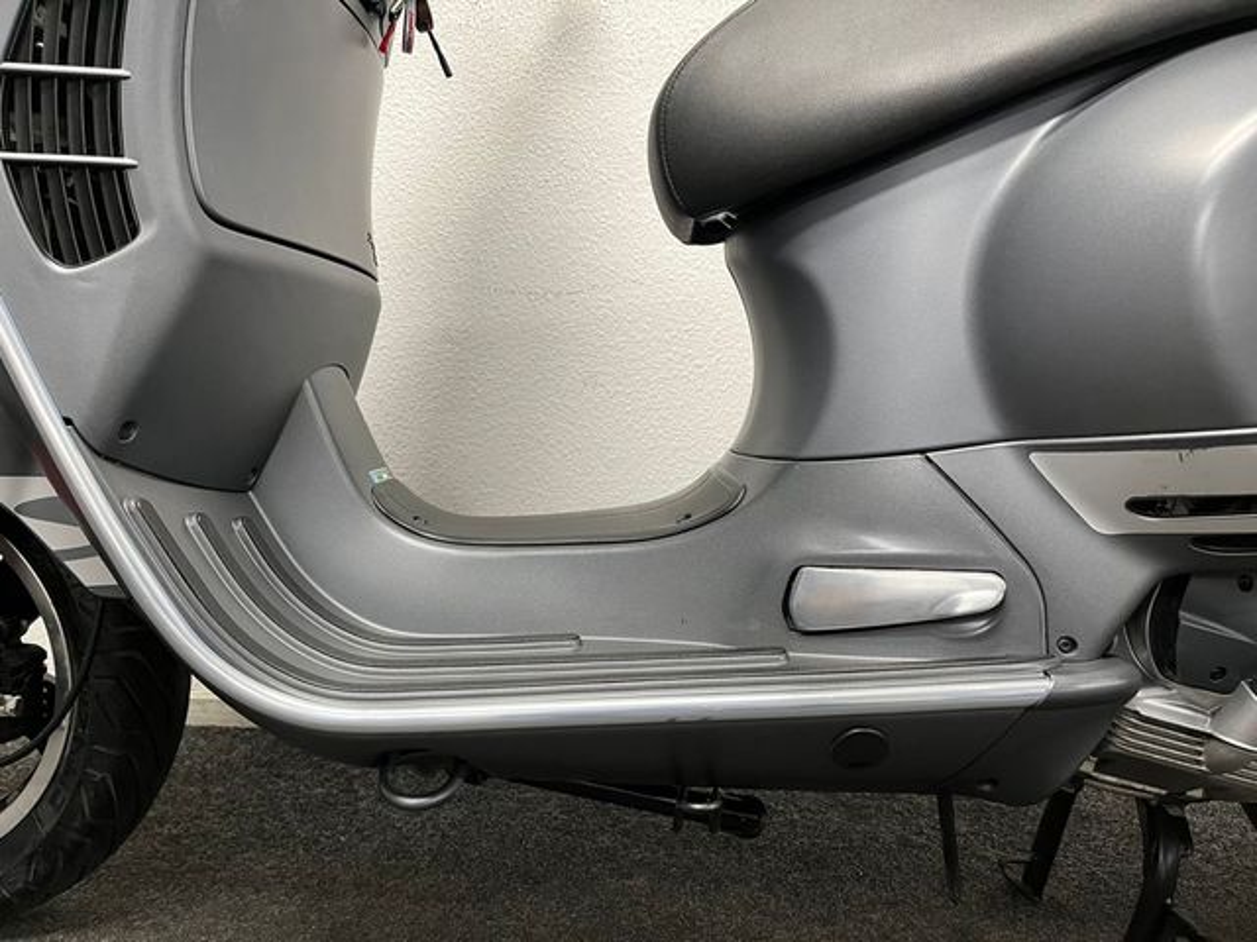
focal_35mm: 26
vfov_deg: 53.1
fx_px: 944
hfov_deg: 67.3
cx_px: 628
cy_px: 471
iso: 160
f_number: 1.6
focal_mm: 5.1
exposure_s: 1/50
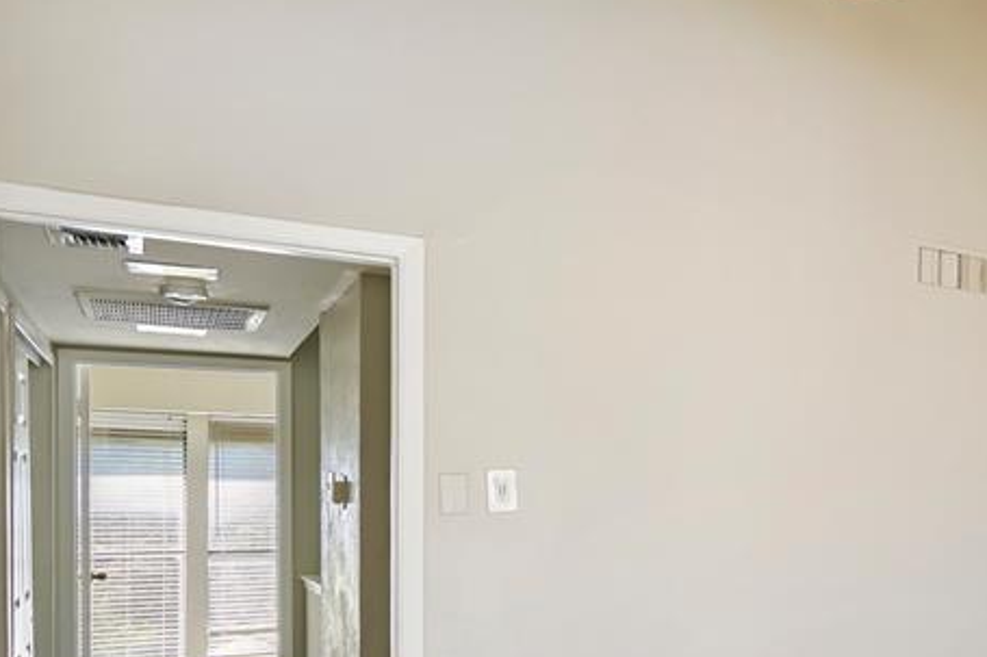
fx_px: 987
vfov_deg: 34.8
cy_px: 588
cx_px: 1065
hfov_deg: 42.7
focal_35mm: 36
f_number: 6.3
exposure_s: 1/5
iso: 160
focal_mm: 16
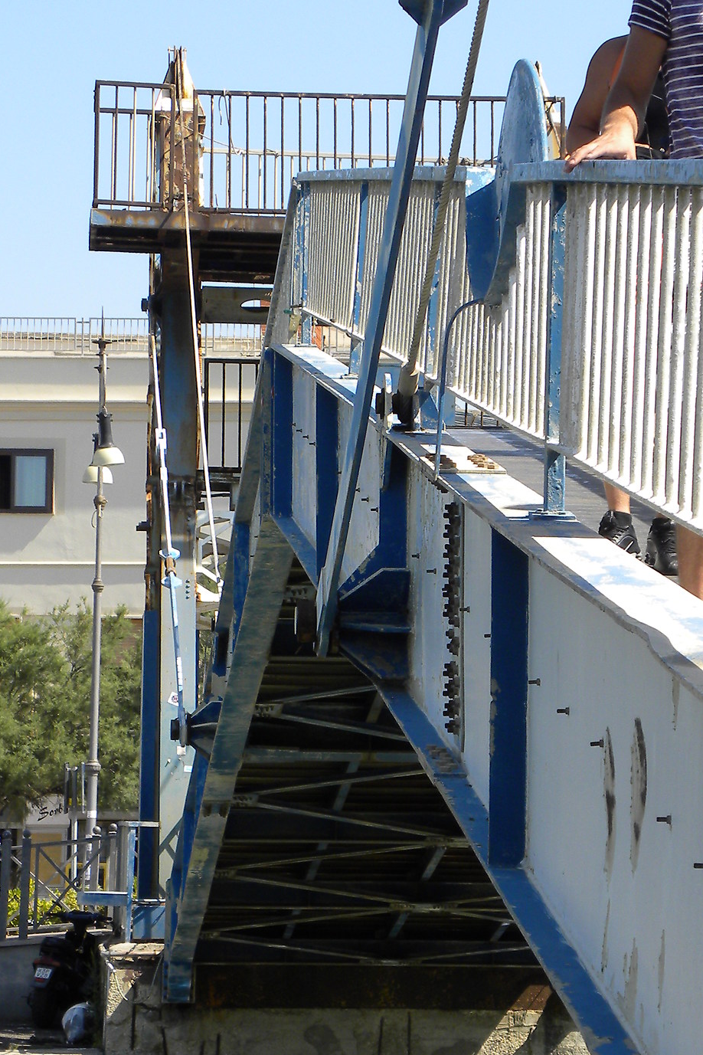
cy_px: 625
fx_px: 3983
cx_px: 541
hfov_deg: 10.1
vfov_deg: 15.1
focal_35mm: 136
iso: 64
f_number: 4
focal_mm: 13.4
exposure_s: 1/390
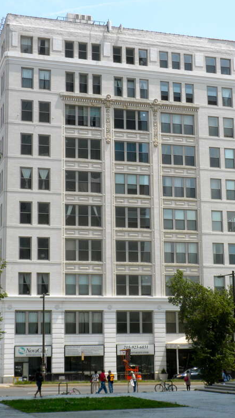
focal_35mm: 66
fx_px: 731
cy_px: 209
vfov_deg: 31.9
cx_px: 122
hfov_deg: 18.3
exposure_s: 1/424
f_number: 4.7
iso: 64
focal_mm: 10.7
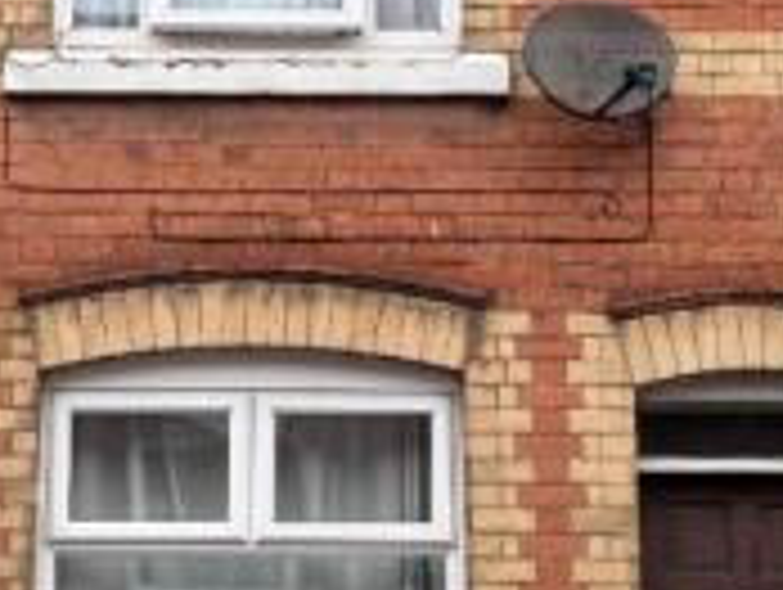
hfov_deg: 22.4
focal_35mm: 87
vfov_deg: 17.0
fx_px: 1971
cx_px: 286
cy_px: 263
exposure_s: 1/169
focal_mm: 5.96
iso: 40
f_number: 1.6
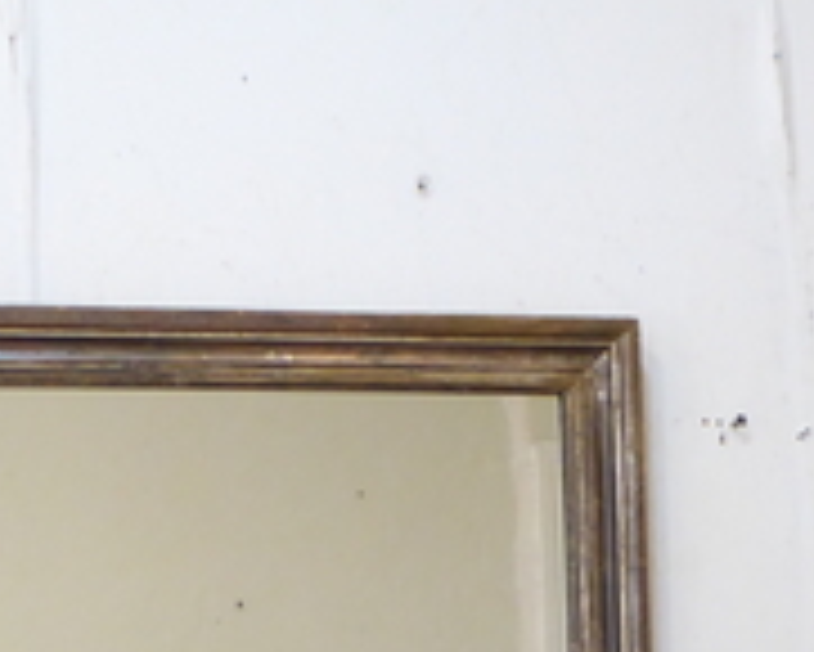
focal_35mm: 149
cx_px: 324
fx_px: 3592
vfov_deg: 10.1
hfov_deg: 12.9
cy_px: 886
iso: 400
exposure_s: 1/40
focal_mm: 7.8
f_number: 3.9
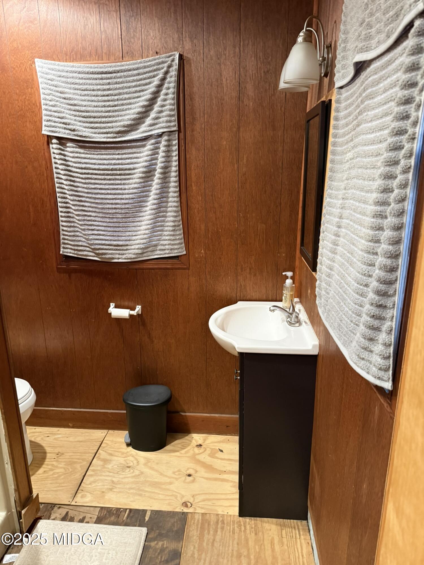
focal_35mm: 24
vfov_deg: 71.6
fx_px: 392
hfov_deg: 56.8
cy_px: 282
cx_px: 212
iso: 640
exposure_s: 1/60
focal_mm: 6.76
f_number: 1.78
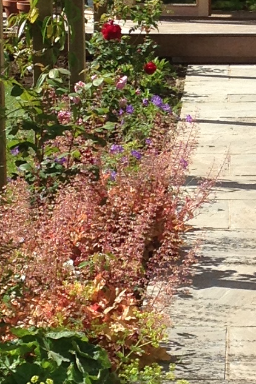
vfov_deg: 11.6
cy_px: 167
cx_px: 232
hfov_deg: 7.7
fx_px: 1888
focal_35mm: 177
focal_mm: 4.12
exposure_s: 1/1290
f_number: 2.4
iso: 50
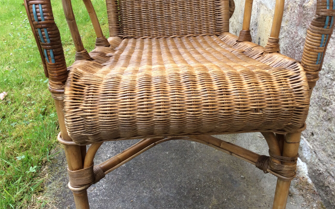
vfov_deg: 37.3
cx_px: 168
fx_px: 310
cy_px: 98
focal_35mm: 34
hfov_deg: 56.7
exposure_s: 1/172
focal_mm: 3.3
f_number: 2.4
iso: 32
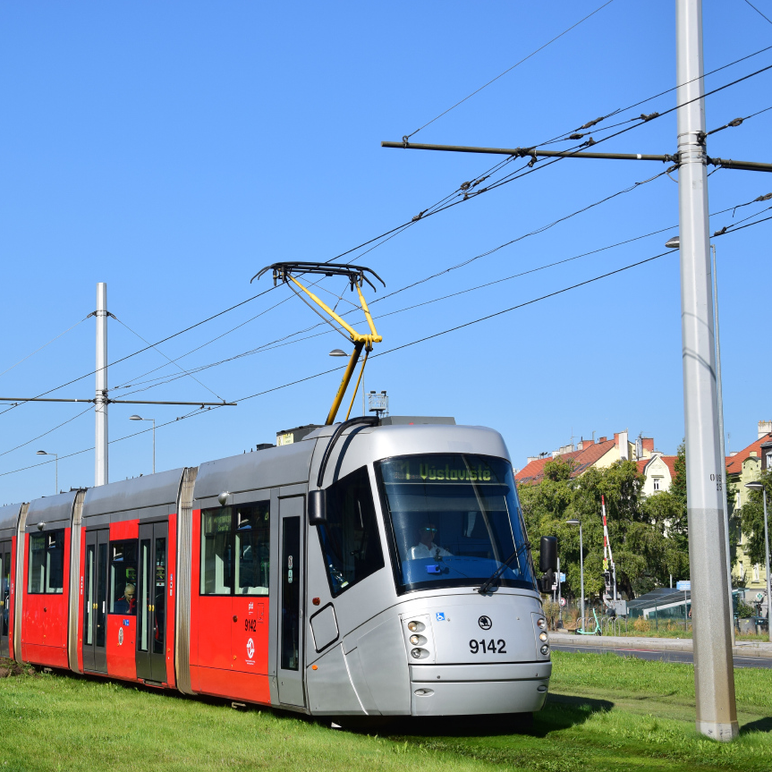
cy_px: 385
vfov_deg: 23.7
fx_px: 1842
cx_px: 297
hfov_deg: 23.6
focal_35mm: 73
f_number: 6.3
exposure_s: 1/1000
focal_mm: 38
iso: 200
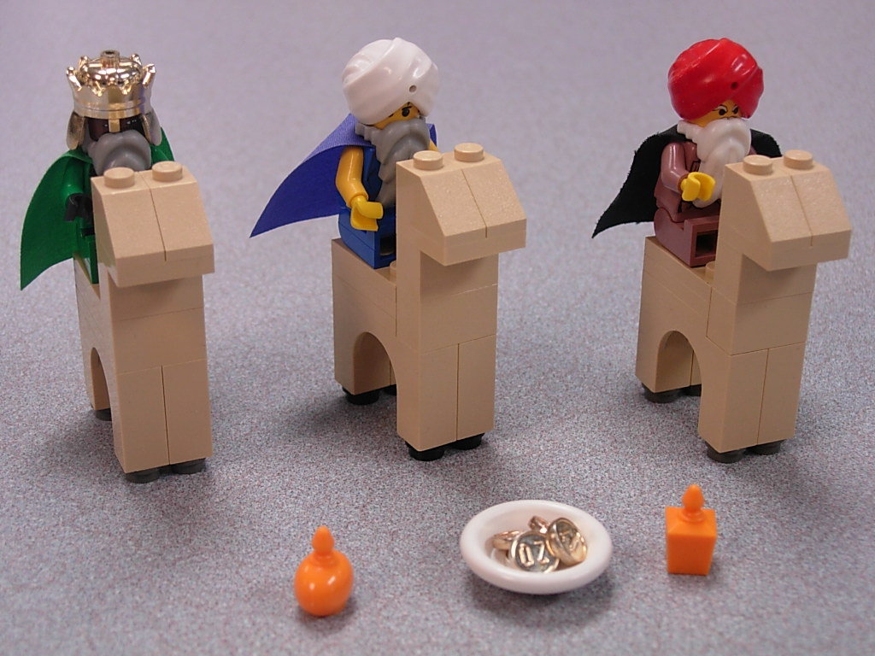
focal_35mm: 61
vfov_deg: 24.0
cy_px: 328
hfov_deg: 31.7
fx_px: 1542
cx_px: 438
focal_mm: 12.7
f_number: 3.5
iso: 79
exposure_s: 1/22.6
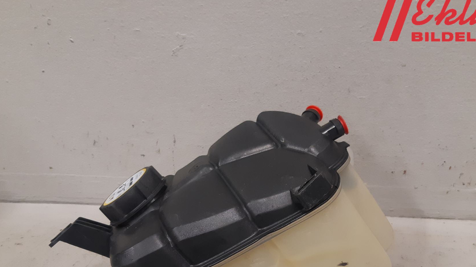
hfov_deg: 56.6
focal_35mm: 35
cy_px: 213
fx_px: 442
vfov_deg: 32.8
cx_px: 255
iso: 160
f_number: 1.7
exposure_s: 1/50
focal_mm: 3.93
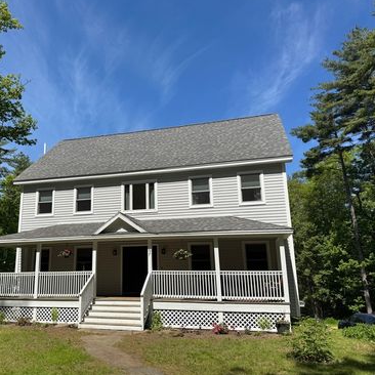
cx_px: 140
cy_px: 187
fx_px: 355
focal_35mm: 29
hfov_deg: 55.0
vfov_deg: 55.6
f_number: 1.78
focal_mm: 6.76
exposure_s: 1/6410
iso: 80
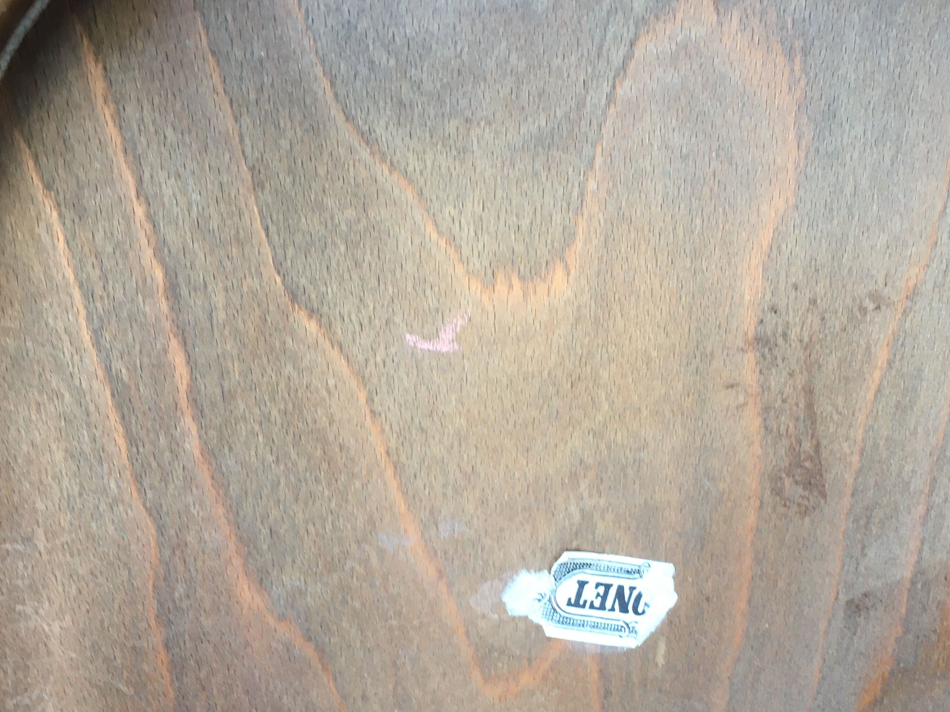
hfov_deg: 43.8
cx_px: 536
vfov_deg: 33.2
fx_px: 1180
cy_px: 494
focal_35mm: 43
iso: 64
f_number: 2.2
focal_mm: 4.15
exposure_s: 1/33
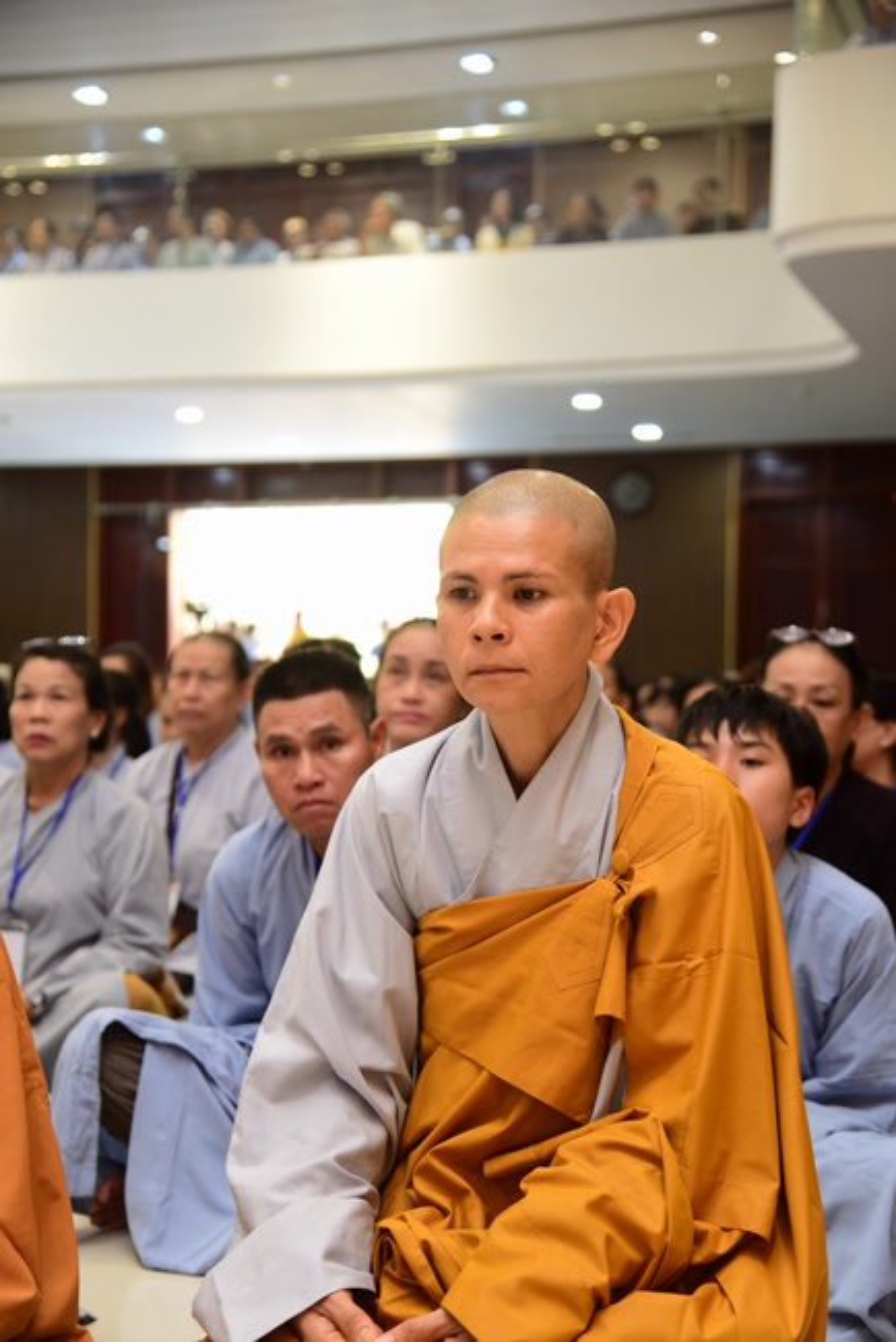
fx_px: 2051
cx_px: 448
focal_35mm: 55
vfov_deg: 36.2
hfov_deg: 24.6
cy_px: 671
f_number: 4
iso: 800
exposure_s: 1/50
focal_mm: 55
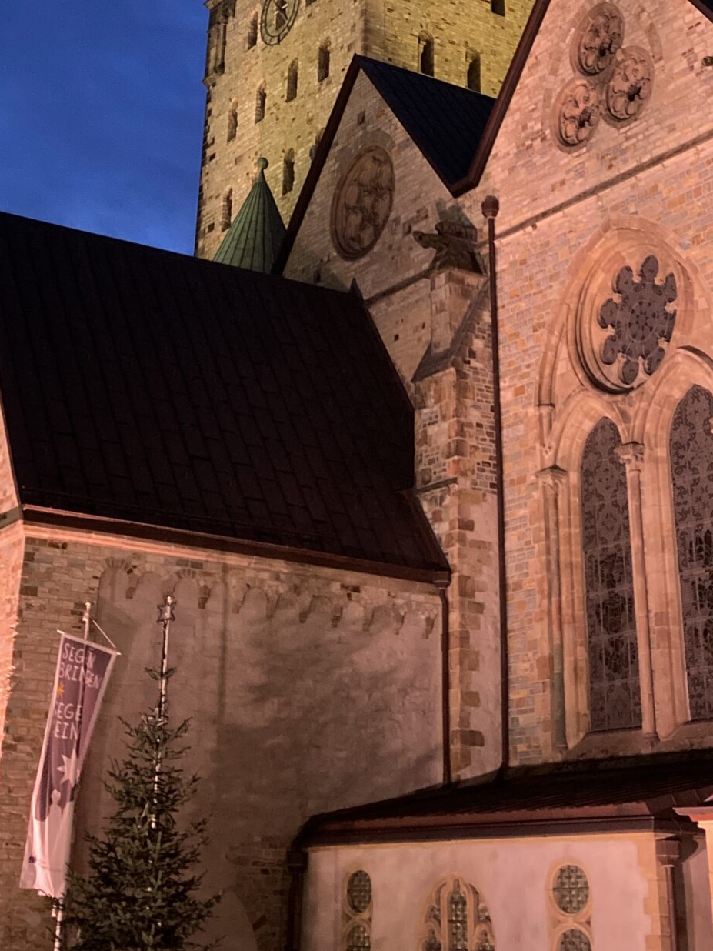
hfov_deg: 25.2
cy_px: 34
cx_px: 365
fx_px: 1593
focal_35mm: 58
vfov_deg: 31.1
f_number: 1.8
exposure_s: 1/30
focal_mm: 3.99
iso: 640
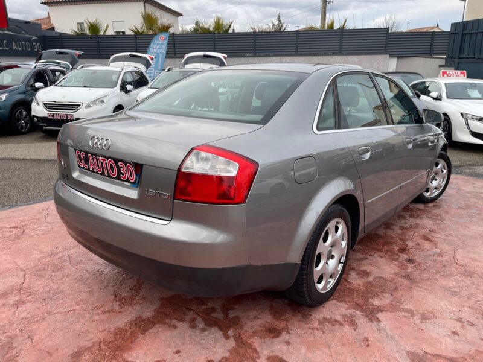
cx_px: 242
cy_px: 181
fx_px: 363
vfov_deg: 53.1
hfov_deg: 67.3
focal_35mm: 26
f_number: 1.6
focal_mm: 5.1
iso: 32
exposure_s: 1/535
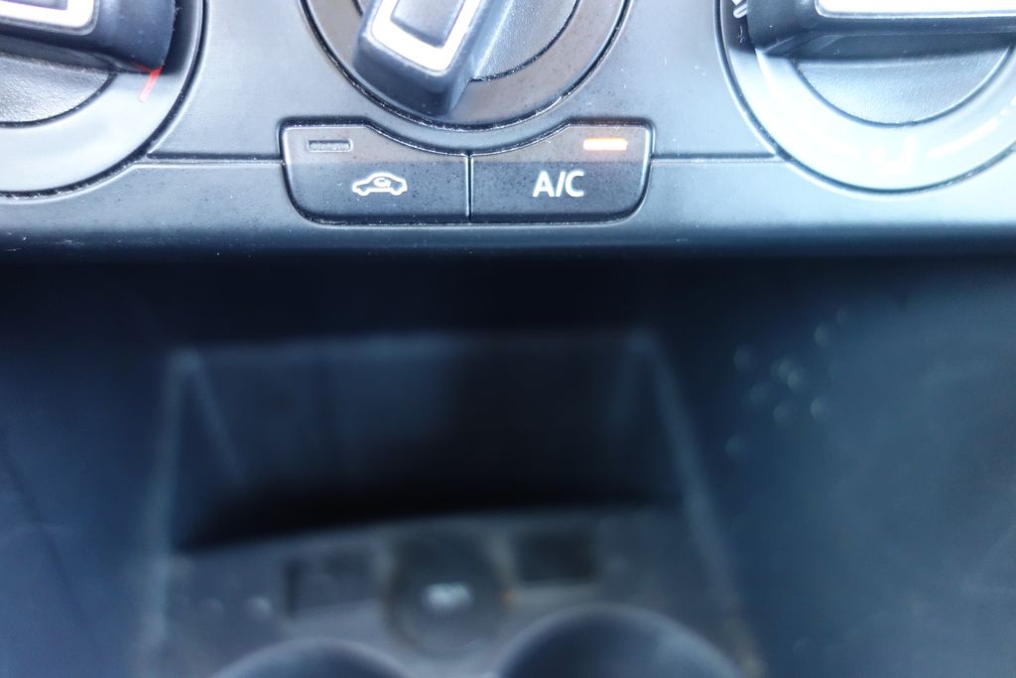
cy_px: 339
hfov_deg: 65.5
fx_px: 790
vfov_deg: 46.4
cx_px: 508
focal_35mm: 28
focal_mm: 10.4
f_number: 1.8
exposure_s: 1/30
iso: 640
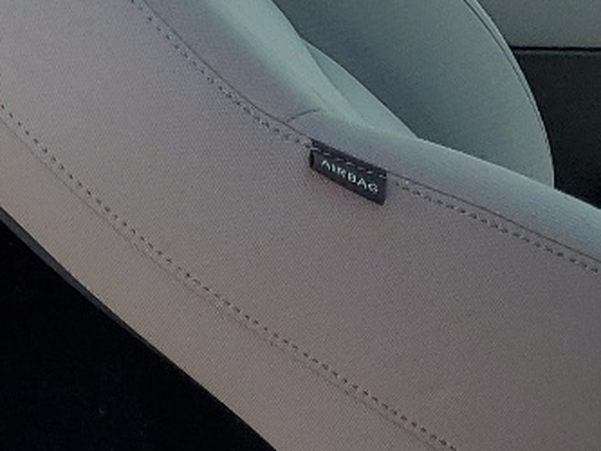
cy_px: 60
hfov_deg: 13.2
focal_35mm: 125
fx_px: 2171
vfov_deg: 11.8
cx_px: -661
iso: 50
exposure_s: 1/833
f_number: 1.5
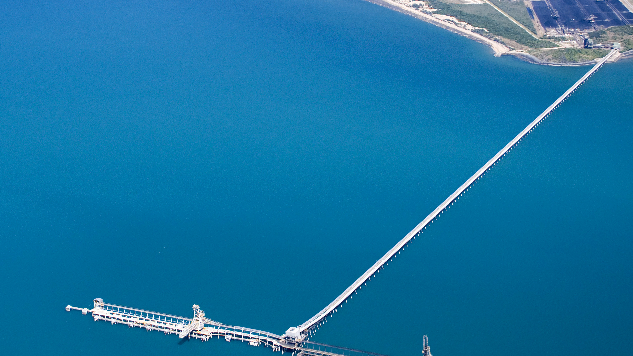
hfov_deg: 36.0
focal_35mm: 58
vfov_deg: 20.7
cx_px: 314
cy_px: 146
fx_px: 973
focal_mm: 26
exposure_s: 1/1250
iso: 400
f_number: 3.8
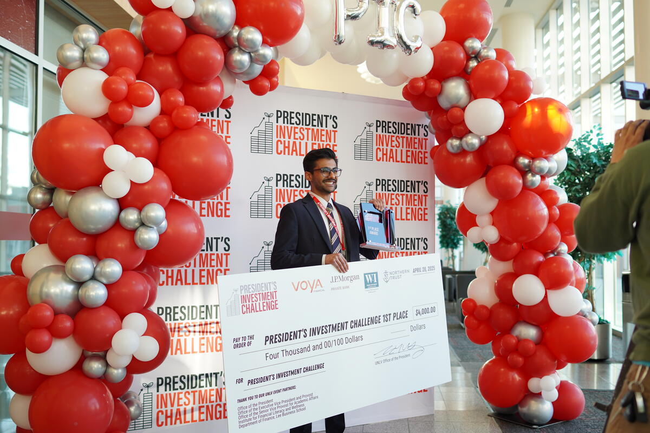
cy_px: 216
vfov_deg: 36.9
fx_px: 650
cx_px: 325
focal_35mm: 36
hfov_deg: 53.1
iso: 100
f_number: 1.4
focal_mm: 24
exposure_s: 1/200
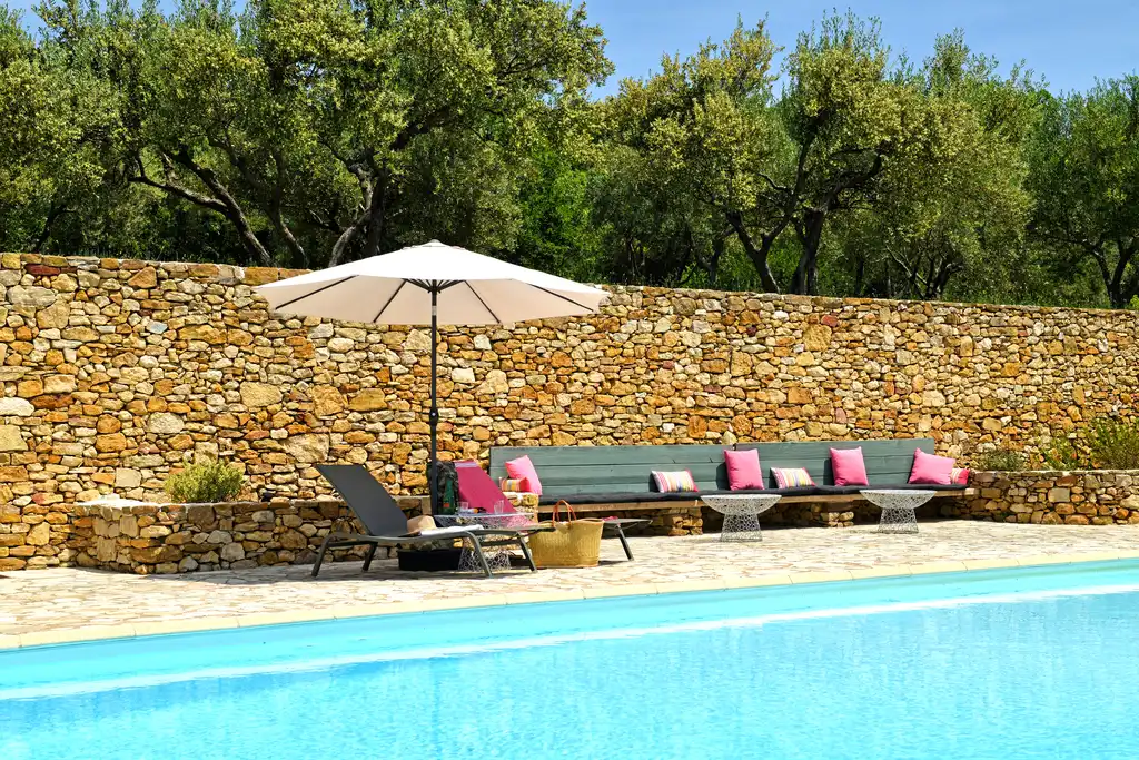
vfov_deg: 28.1
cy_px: 380
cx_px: 570
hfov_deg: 41.1
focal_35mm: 48
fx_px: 1519
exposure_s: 1/320
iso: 160
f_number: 13
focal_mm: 48
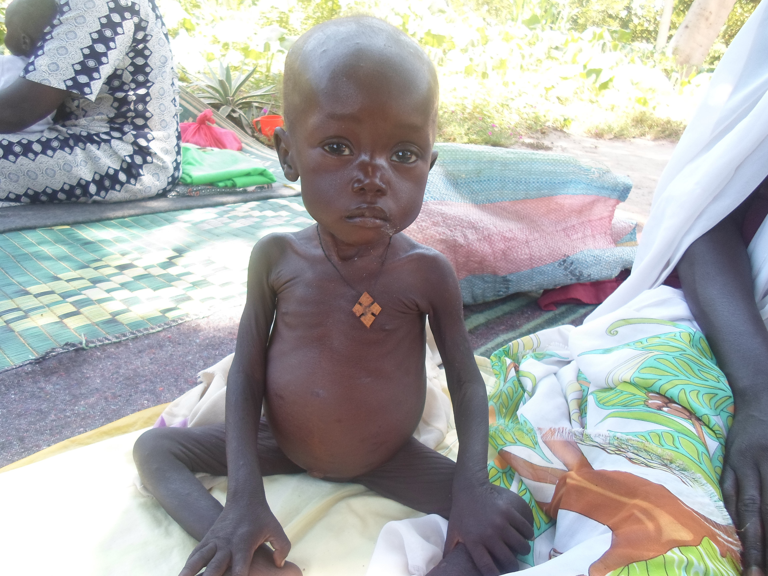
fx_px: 555
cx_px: 384
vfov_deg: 54.9
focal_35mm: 25
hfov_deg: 69.4
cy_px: 288
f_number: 2.5
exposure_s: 1/90
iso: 80
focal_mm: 4.5
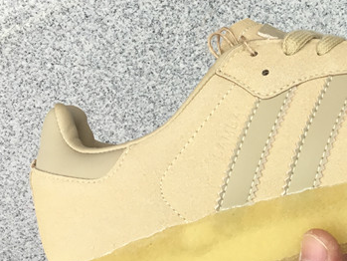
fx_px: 802
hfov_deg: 23.5
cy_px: 107
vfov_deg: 18.4
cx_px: 341
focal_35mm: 80
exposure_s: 1/124
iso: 25
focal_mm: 3.3
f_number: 2.4
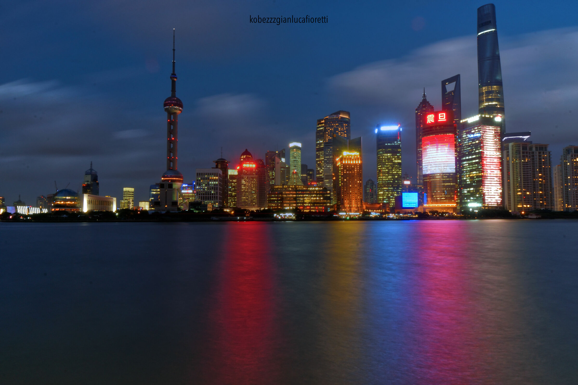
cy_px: 192
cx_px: 289
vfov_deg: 53.1
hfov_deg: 73.7
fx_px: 385
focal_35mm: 24
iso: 100
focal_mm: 16
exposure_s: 59.8
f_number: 25
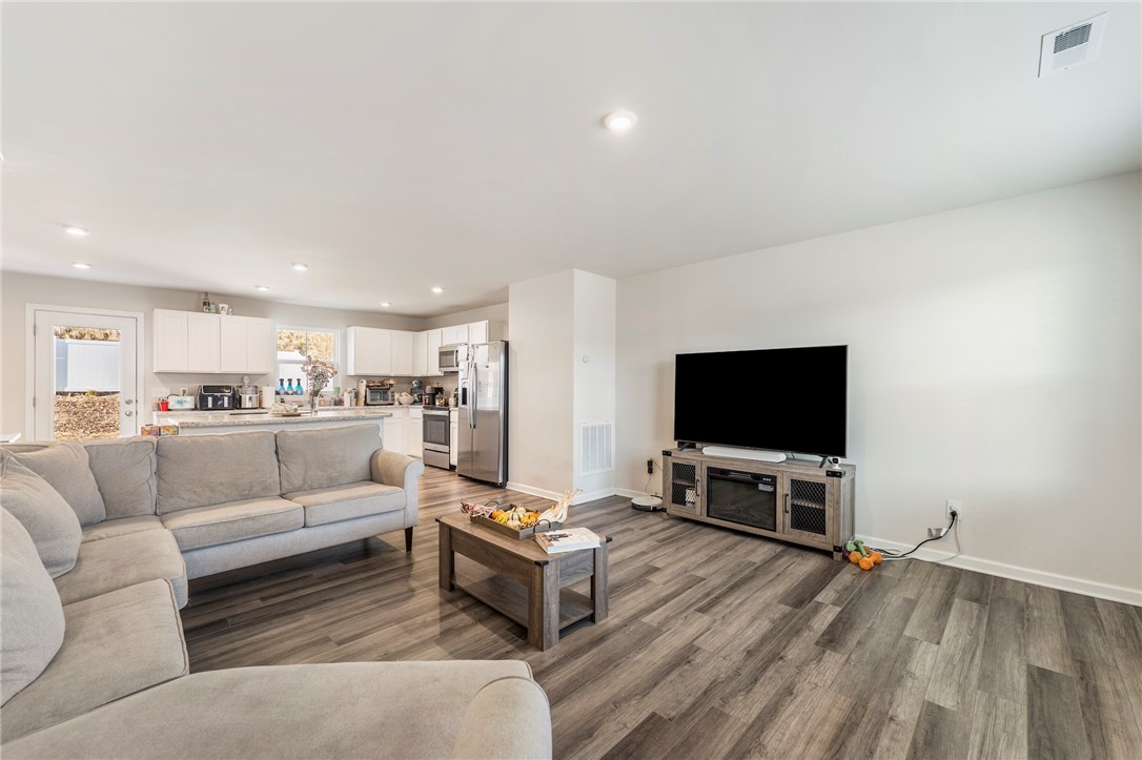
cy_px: 380
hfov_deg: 104.3
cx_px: 571
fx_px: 444
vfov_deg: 81.2
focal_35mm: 14
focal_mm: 14
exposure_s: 1/2
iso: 400
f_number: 6.3
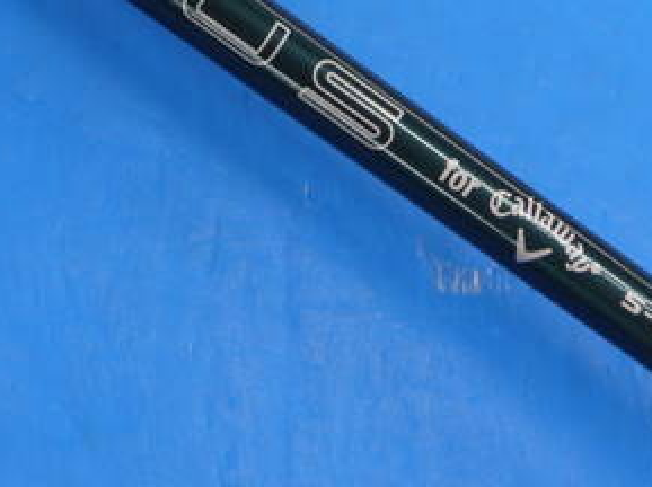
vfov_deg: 8.5
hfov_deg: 11.4
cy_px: 0
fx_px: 3254
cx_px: 264
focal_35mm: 173
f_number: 5.5
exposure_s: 1/80
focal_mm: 39
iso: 320
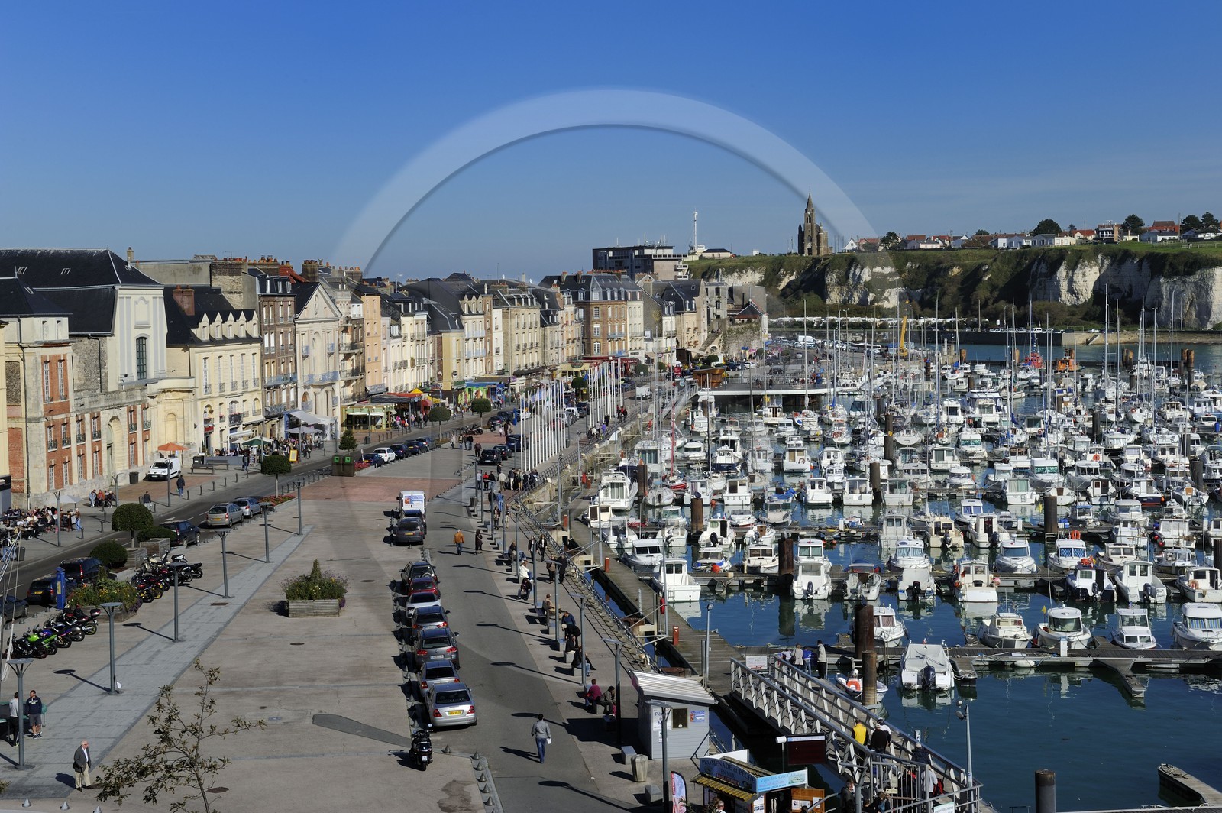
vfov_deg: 24.2
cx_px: 611
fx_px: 1899
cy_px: 406
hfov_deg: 35.7
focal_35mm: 56
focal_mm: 56
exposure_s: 1/200
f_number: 16
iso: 200
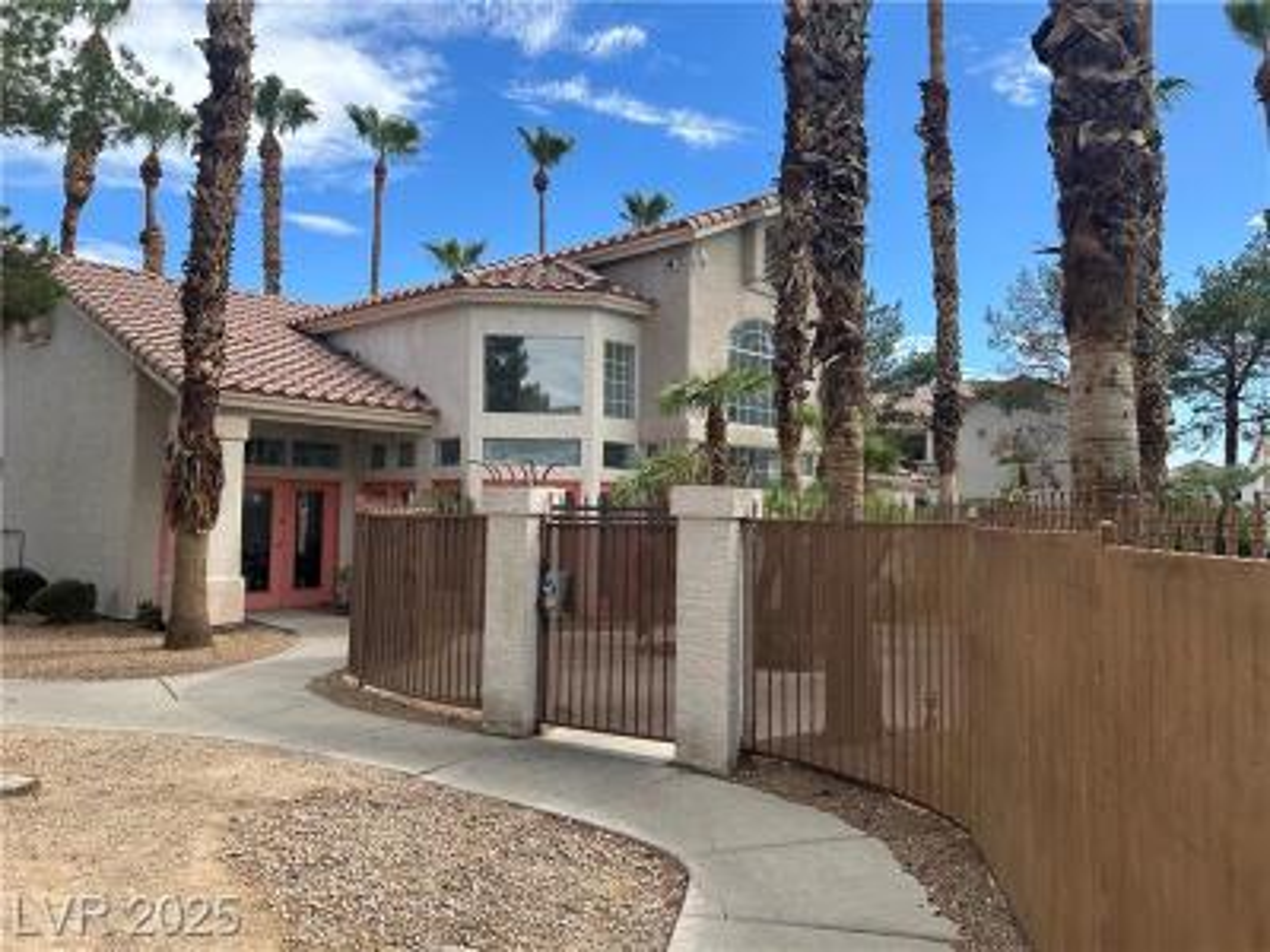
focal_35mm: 26
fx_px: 954
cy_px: 476
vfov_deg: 53.1
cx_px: 635
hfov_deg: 67.3
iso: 50
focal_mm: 5.7
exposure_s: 1/1808
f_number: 1.5
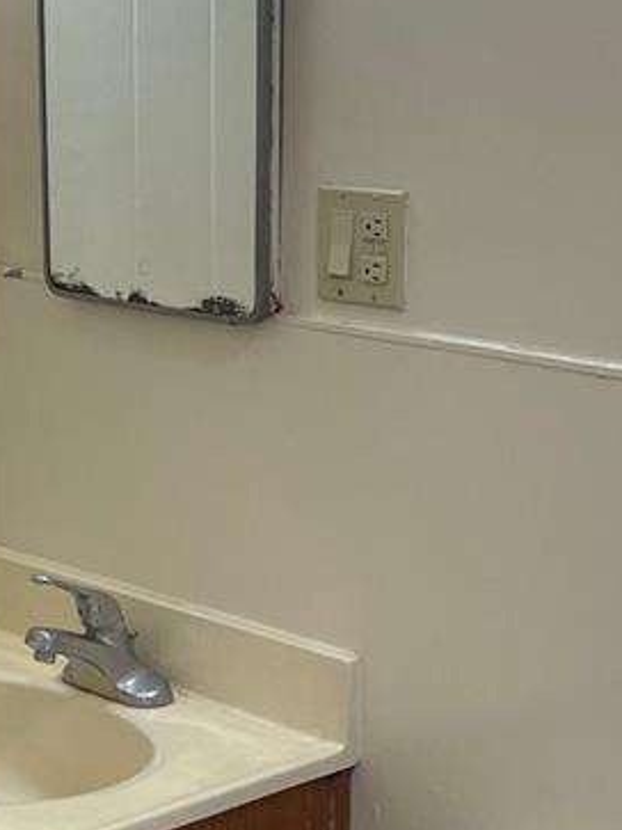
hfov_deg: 17.2
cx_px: 341
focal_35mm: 86
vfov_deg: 22.7
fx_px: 2062
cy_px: 519
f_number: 1.6
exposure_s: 1/120
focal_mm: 4.2
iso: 64
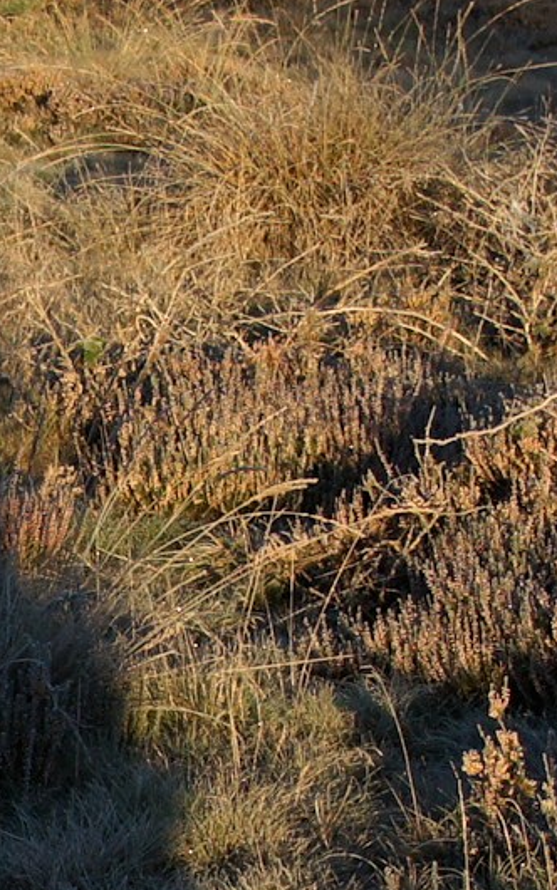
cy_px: 614
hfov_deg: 16.4
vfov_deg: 28.3
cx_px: -297
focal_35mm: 72
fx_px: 1748
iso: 200
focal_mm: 20
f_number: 5.6
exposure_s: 1/500
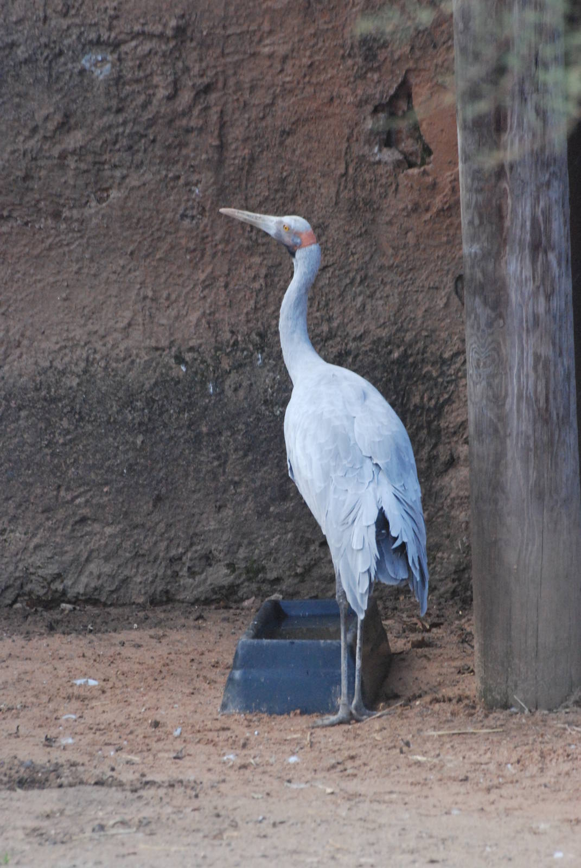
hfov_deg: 3.1
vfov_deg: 4.6
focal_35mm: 450
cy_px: 434
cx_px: 290
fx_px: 10862
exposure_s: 1/160
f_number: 11
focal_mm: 300
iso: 1600
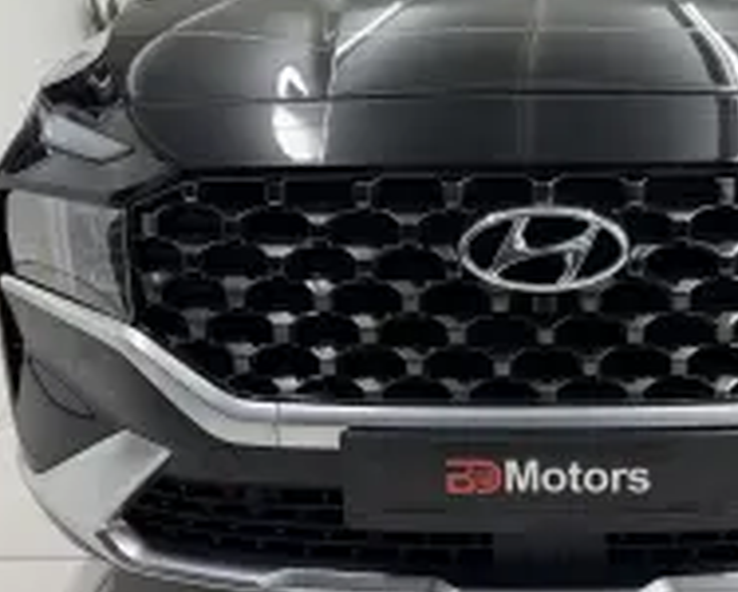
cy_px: 245
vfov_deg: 33.4
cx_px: 541
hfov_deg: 40.1
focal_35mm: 45
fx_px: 984
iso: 200
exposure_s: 1/50
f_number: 1.78
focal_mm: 6.76
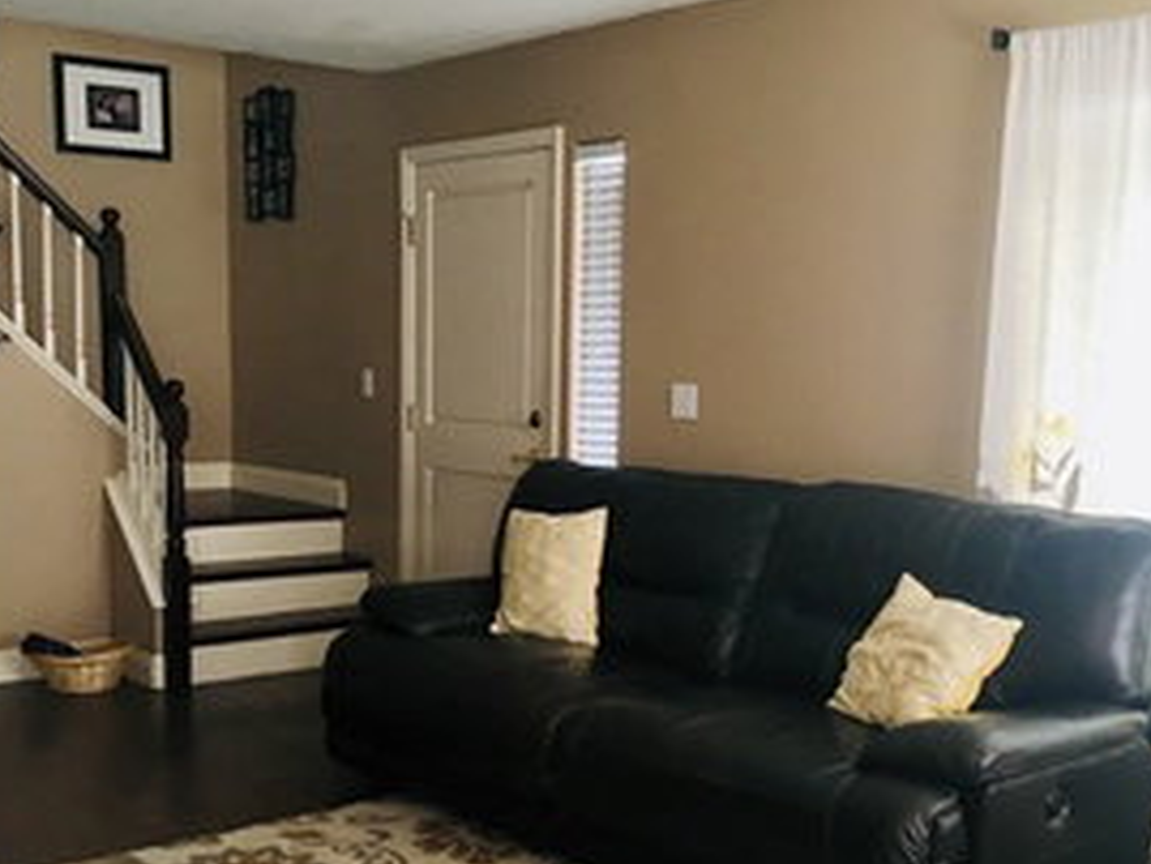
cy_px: 539
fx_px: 1530
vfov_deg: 31.4
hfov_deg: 41.1
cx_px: 653
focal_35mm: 46
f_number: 2.2
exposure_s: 1/30
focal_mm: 4.15
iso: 64
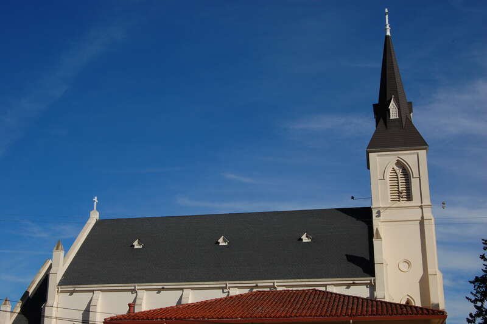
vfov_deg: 26.4
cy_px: 162
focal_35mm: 51
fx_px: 689
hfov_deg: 38.9
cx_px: 244
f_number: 16
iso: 200
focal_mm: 34
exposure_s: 1/200
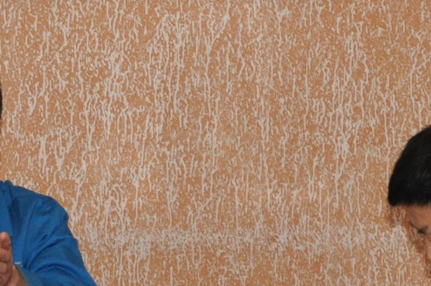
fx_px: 2702
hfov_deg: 9.1
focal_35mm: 226
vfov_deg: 6.0
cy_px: 408
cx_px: 73
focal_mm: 28
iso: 800
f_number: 4
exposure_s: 1/60
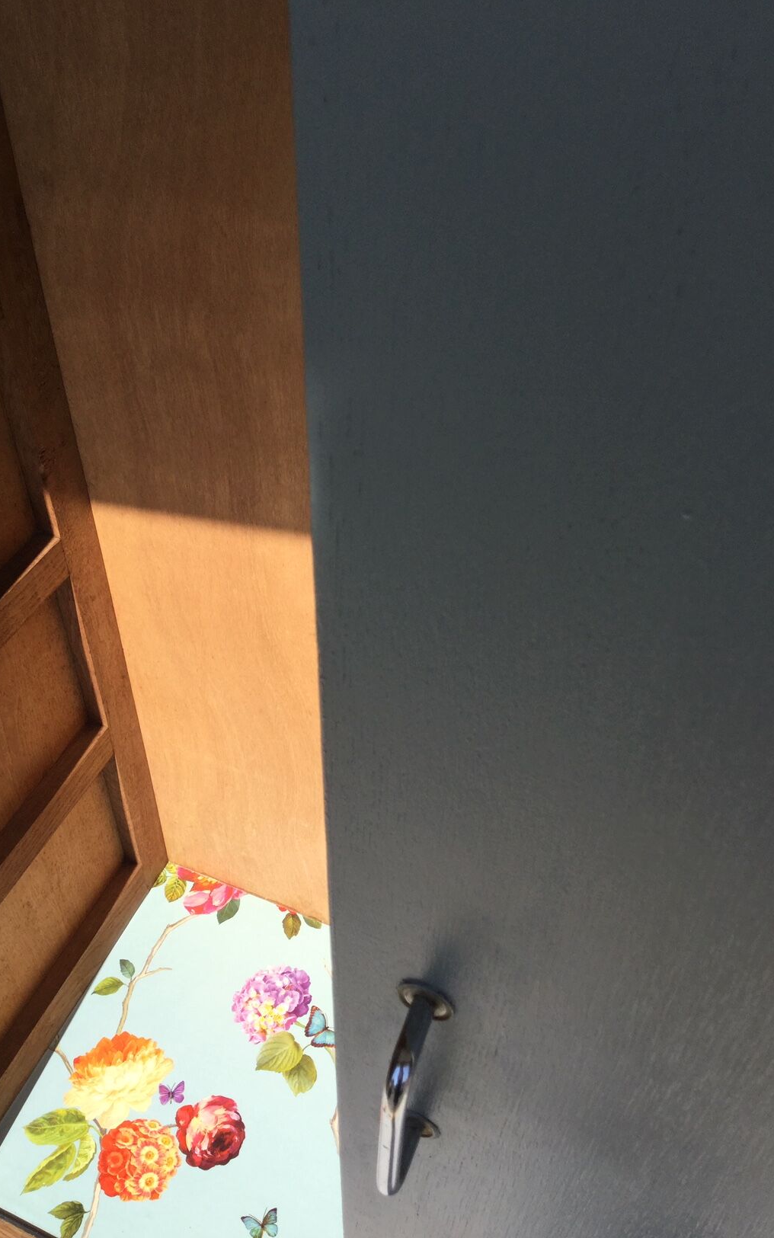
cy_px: 617
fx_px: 1113
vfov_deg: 58.1
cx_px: 340
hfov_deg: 38.3
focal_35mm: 33
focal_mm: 3.3
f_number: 2.4
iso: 25
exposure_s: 1/1164
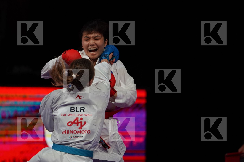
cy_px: 81
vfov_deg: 4.6
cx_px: 122
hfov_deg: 6.9
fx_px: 2033
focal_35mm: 300
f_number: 2.8
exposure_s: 1/1000
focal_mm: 200
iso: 1600
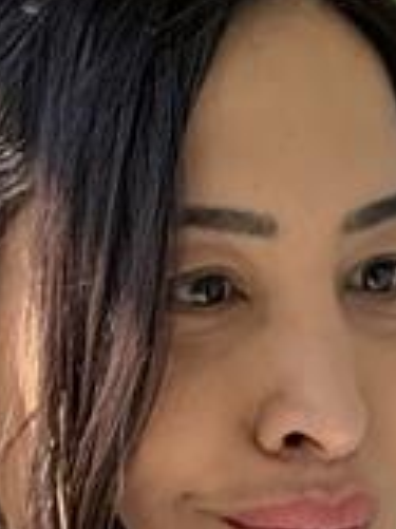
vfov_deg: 4.8
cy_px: 1763
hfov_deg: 3.9
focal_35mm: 384
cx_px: 317
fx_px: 5865
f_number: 1.78
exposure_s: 1/481
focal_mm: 6.76
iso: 80
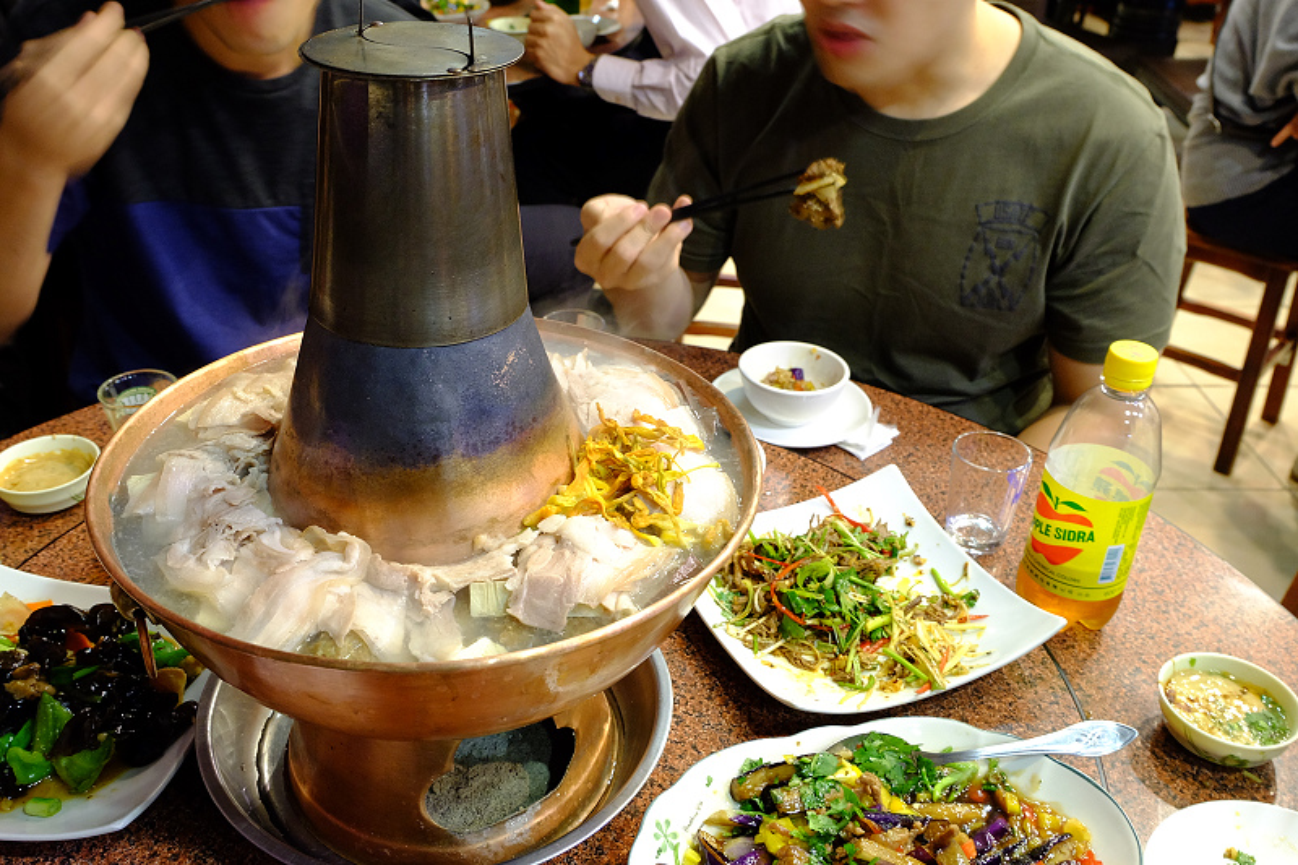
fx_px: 1081
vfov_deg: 43.6
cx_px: 649
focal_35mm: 30
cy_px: 432
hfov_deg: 61.9
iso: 1250
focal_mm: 20.1
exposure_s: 1/5
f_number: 6.4
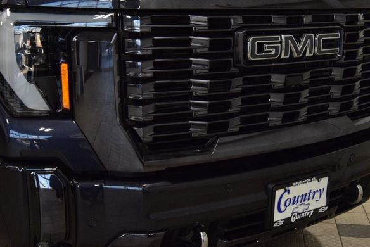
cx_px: 198
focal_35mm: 58
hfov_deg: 34.7
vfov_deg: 23.6
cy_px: 125
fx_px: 592
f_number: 8
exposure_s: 1/60
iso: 1600
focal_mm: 35
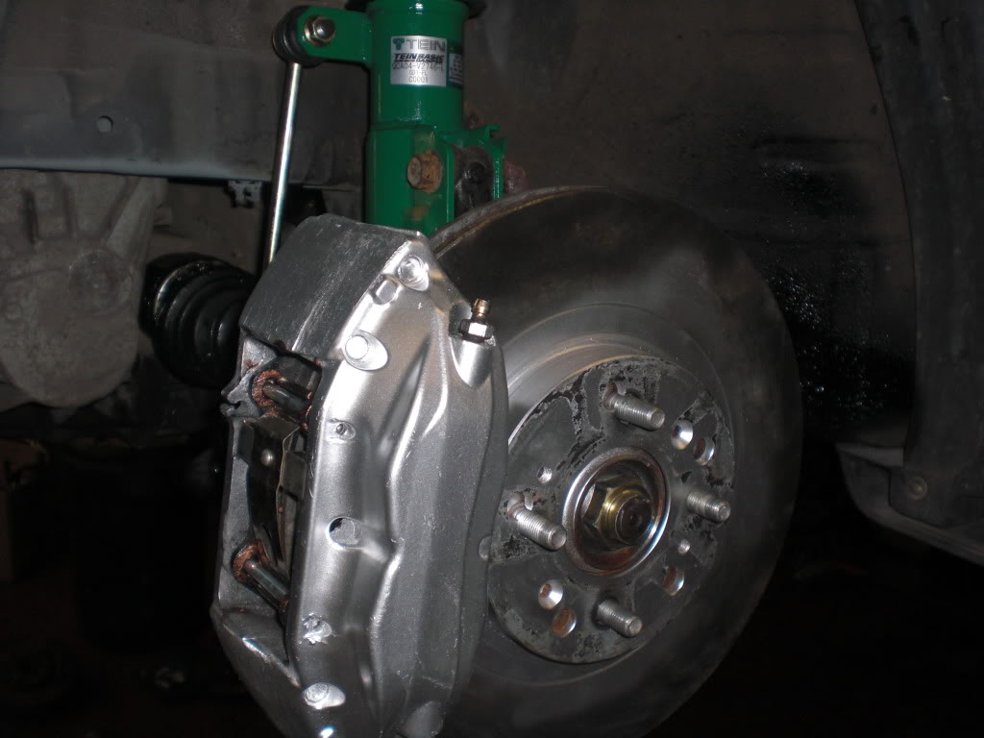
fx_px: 1080
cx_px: 492
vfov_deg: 37.7
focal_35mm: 38
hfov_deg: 49.0
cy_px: 369
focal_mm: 6.3
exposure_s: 1/60
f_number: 3.1
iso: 100
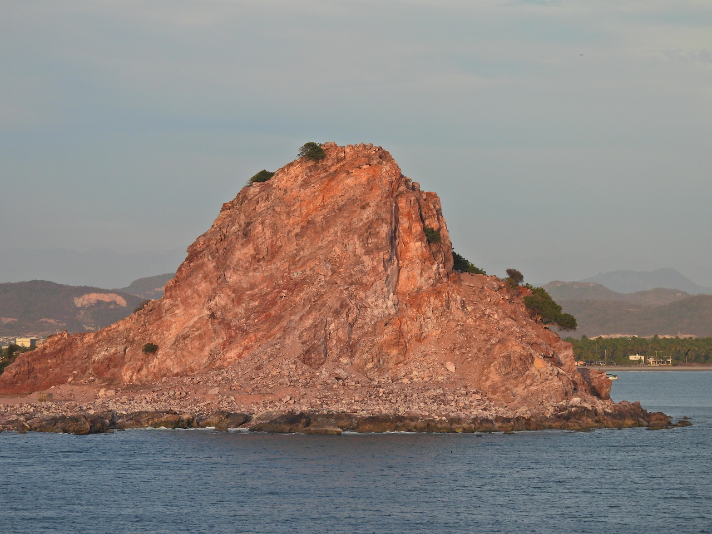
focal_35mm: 150
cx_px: 356
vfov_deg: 9.9
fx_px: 3085
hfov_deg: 13.2
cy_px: 267
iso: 100
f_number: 4.5
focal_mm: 26.8
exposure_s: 1/400
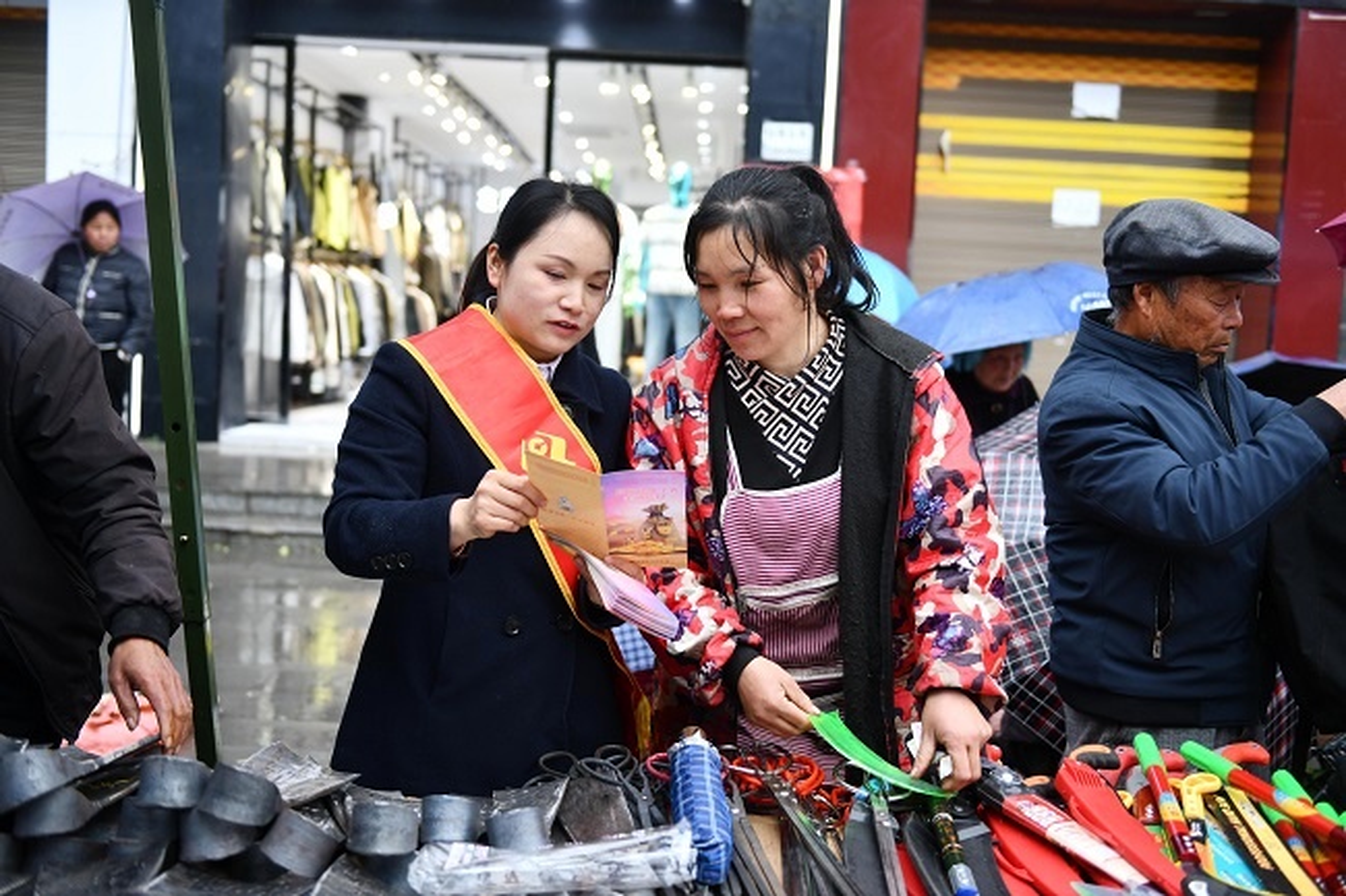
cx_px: 673
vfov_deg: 35.0
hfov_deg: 50.7
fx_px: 1420
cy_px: 448
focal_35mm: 38
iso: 400
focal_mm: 38
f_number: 2.8
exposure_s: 1/250
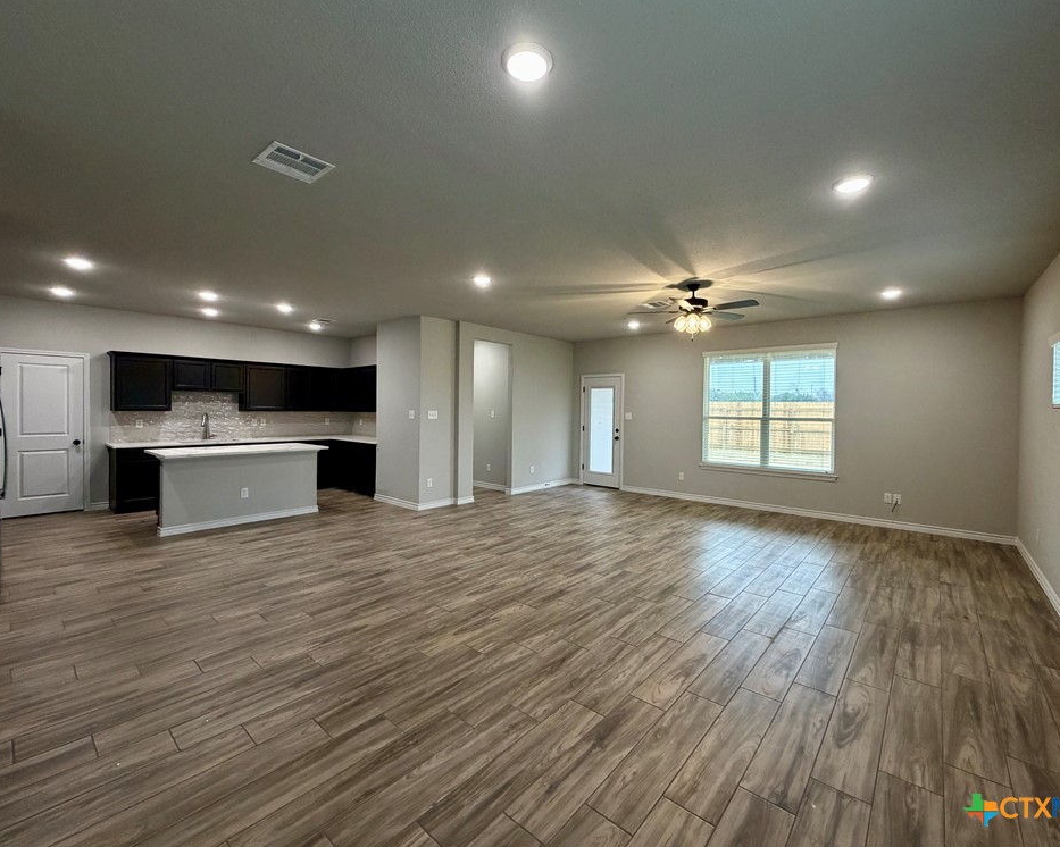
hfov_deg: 96.8
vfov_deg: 84.0
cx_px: 548
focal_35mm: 15
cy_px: 413
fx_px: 470
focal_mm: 2.22
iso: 320
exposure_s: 1/120
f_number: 2.2
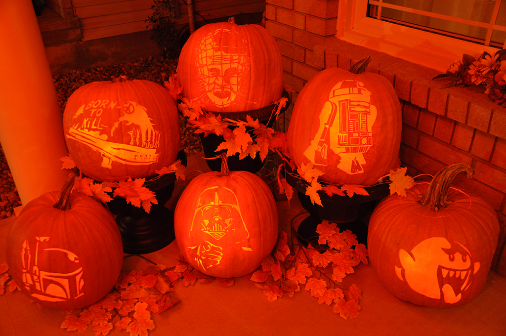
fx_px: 463
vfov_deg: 39.9
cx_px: 253
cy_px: 168
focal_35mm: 33
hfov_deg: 57.3
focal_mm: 22
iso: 1600
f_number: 3.8
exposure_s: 1/3
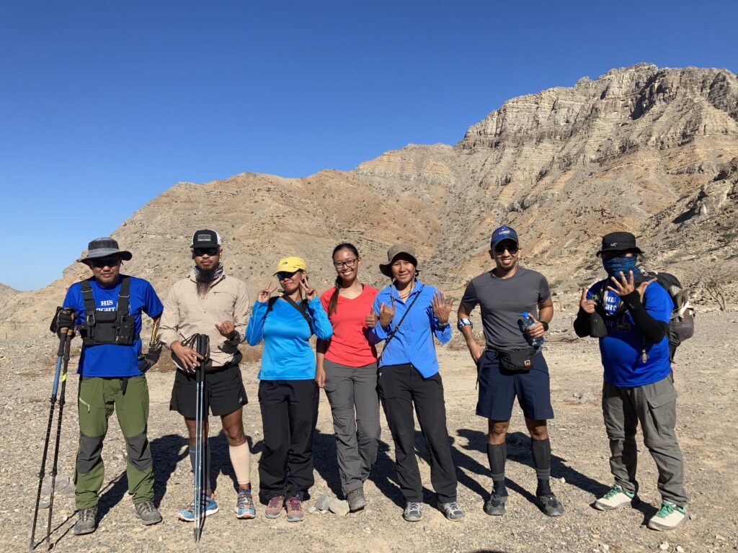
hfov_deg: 63.4
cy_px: 276
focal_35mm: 28
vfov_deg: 49.7
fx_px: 597
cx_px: 369
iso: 20
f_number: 1.8
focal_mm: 3.99
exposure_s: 1/2288
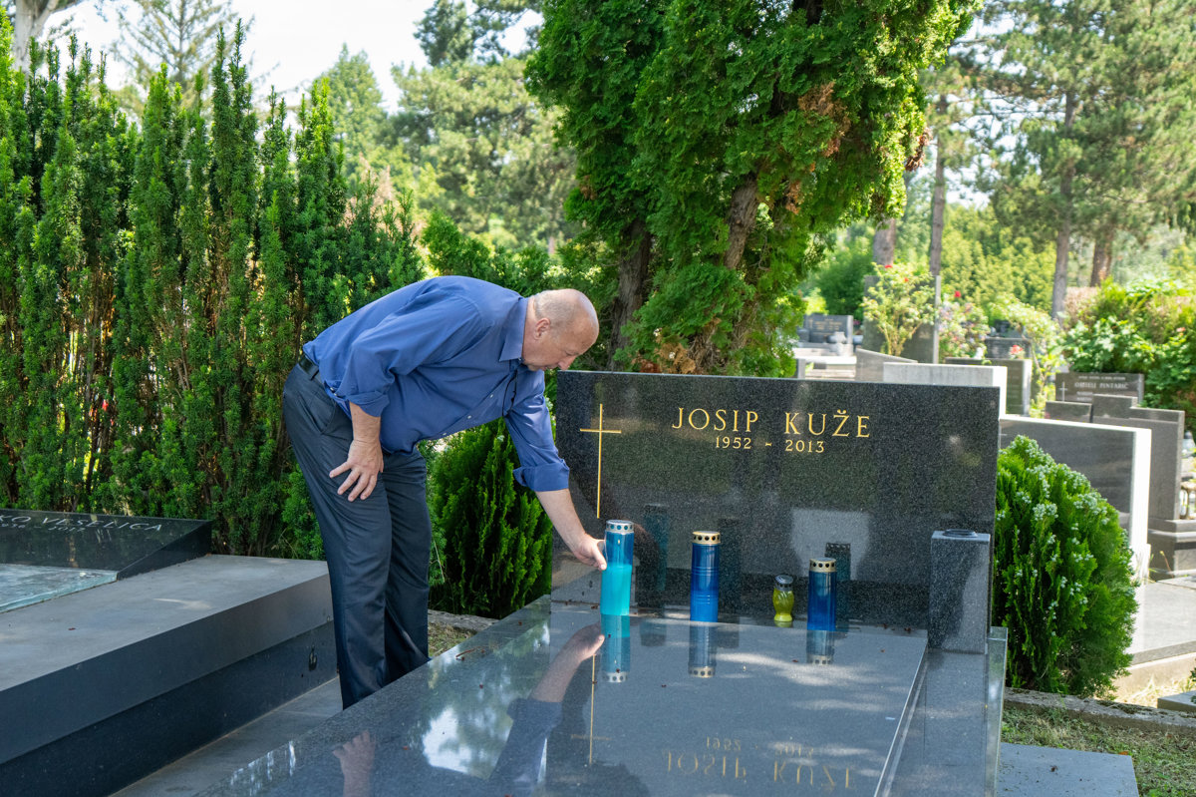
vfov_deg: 26.0
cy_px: 398
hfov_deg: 38.2
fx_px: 1727
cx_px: 598
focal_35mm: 52
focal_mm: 35
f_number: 2.8
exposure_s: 1/2500
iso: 1250
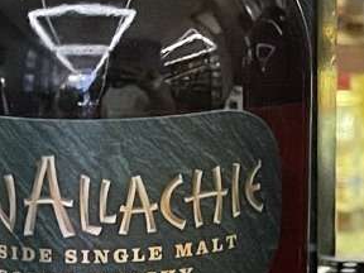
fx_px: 1945
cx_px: 282
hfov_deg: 10.7
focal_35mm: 185
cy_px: -4
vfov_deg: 8.0
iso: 800
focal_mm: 5.1
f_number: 1.6
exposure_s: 1/30
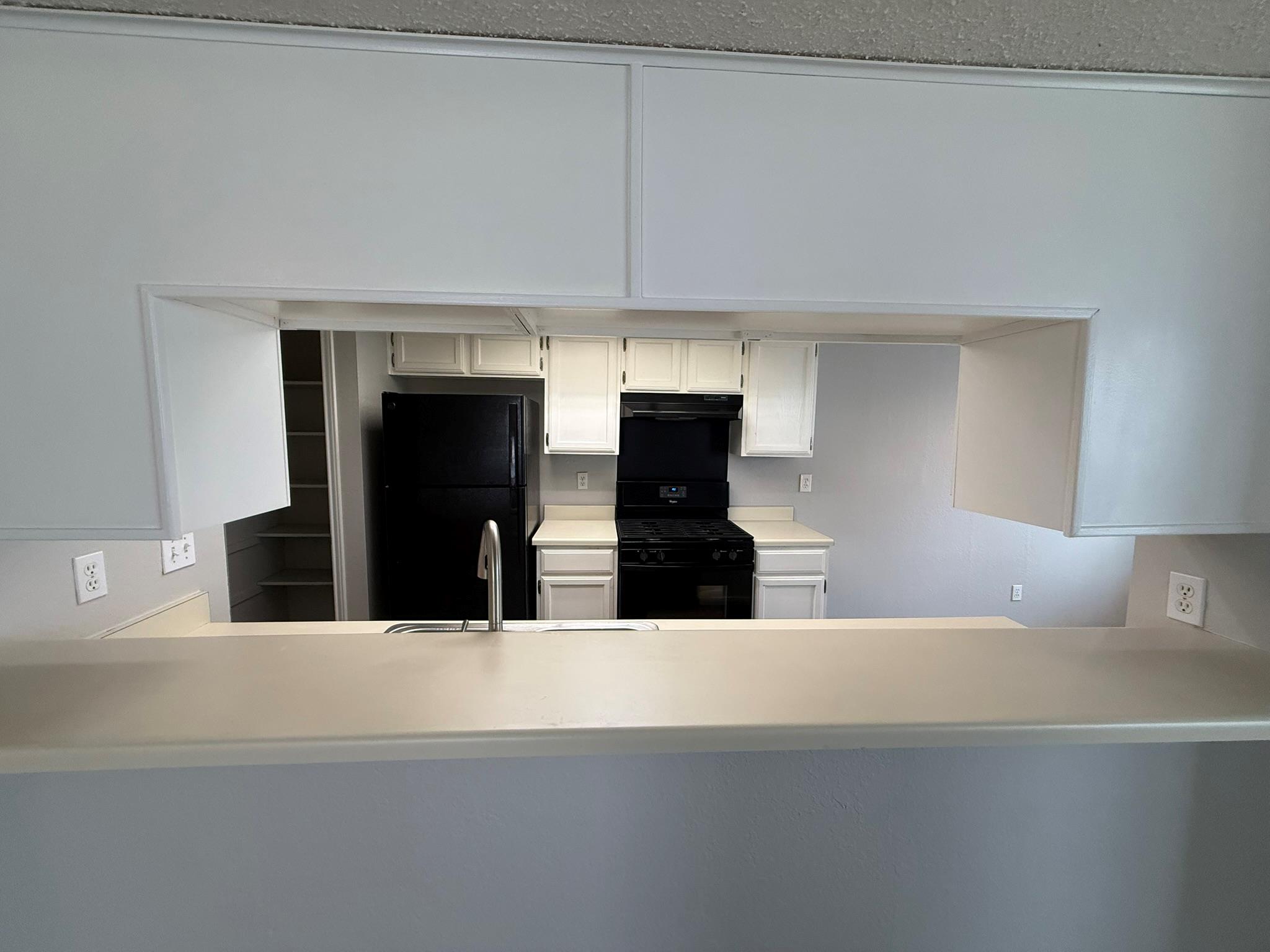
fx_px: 514
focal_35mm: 14
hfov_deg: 102.1
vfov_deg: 85.7
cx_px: 635
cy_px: 476
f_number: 2.2
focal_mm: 2.22
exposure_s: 1/120
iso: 250
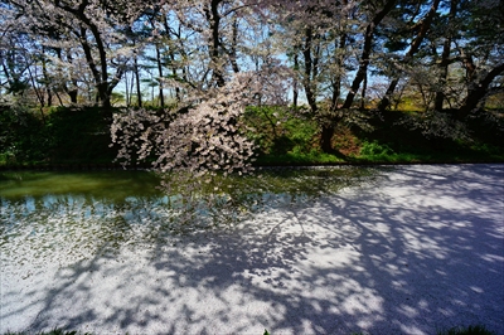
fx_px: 210
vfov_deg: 77.2
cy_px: 168
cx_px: 252
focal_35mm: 15
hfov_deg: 100.4
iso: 100
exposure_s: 1/320
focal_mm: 10
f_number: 8
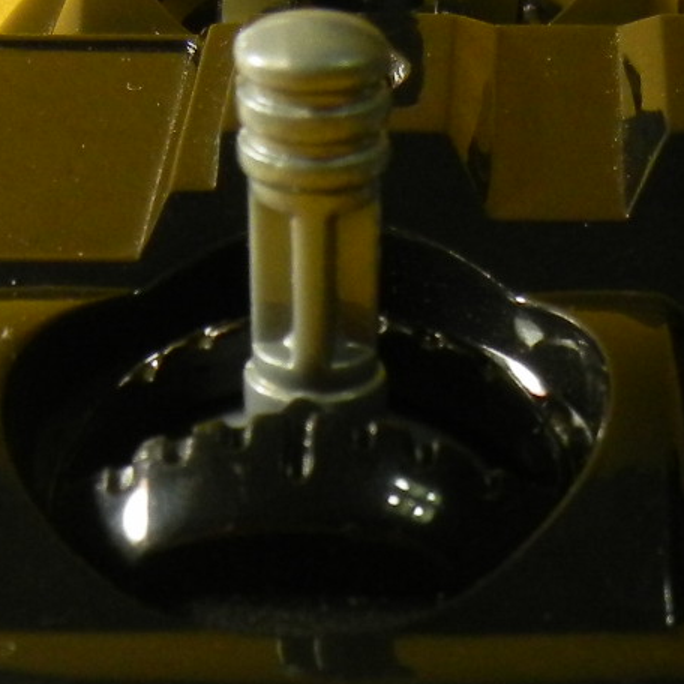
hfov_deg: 14.6
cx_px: 434
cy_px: 766
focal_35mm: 119
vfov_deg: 14.3
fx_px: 2660
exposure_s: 1/45.3
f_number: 3.5
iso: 400
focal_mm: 5.4
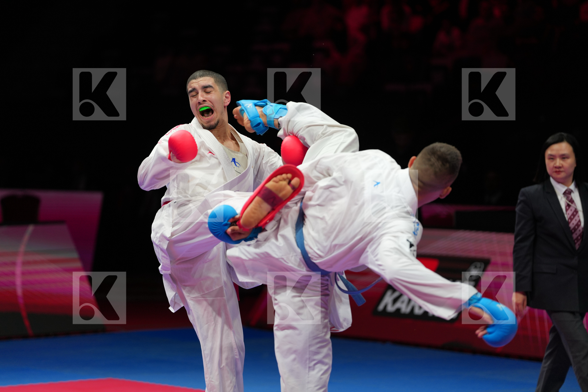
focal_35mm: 160
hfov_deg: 12.8
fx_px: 2613
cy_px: 196
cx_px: 294
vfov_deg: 8.6
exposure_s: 1/1000
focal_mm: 160
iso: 500
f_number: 2.8
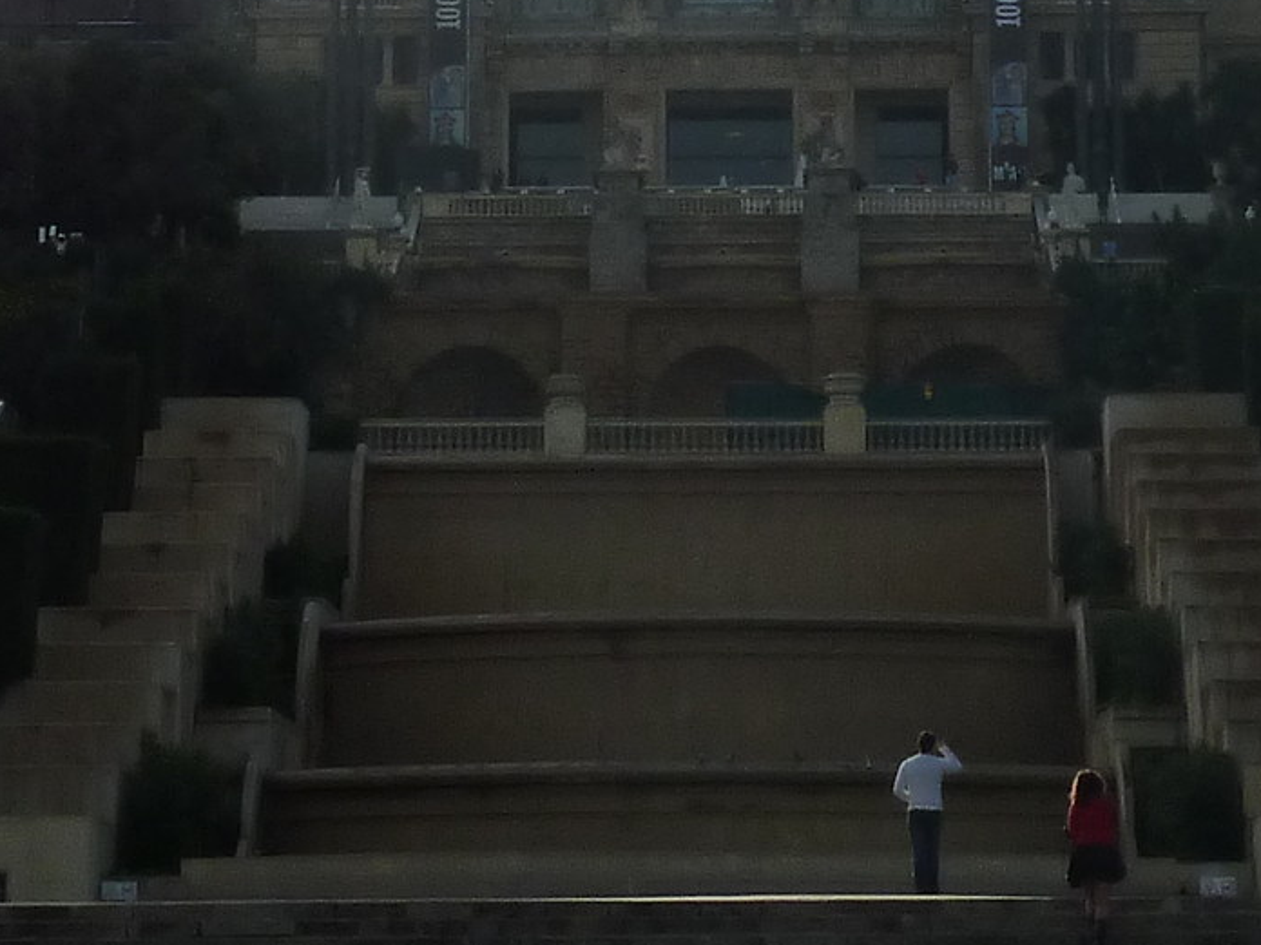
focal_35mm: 138
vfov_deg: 10.6
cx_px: 745
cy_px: -49
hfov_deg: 14.3
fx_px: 5027
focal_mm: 6.5
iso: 125
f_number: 5.6
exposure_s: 1/800
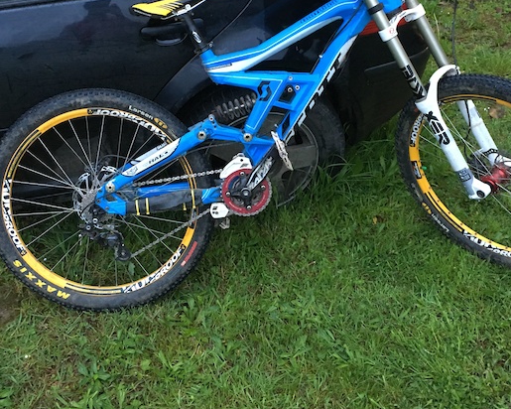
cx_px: 254
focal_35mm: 44
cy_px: 146
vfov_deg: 33.9
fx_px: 665
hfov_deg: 42.0
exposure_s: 1/33
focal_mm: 4.15
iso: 200
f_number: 2.2
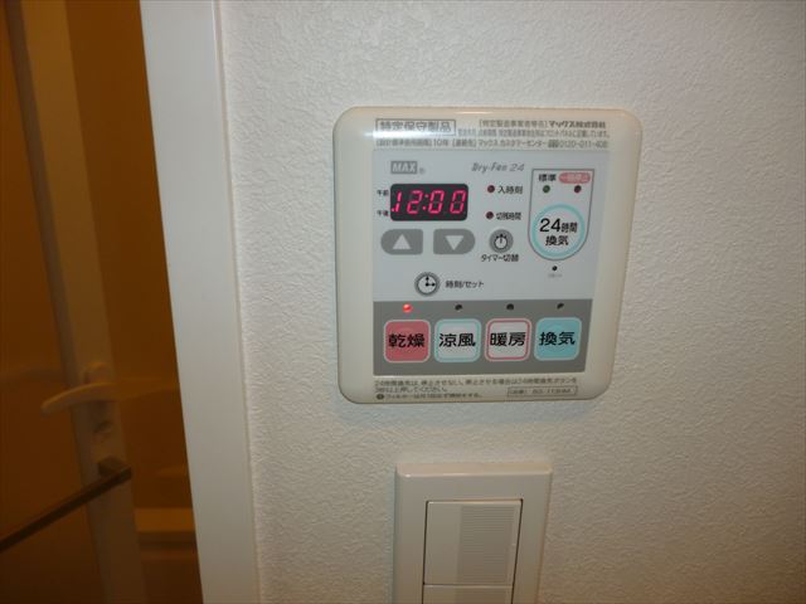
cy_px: 302
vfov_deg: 49.7
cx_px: 403
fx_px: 652
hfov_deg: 63.4
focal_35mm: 28
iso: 125
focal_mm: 5
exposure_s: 1/60
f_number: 3.1
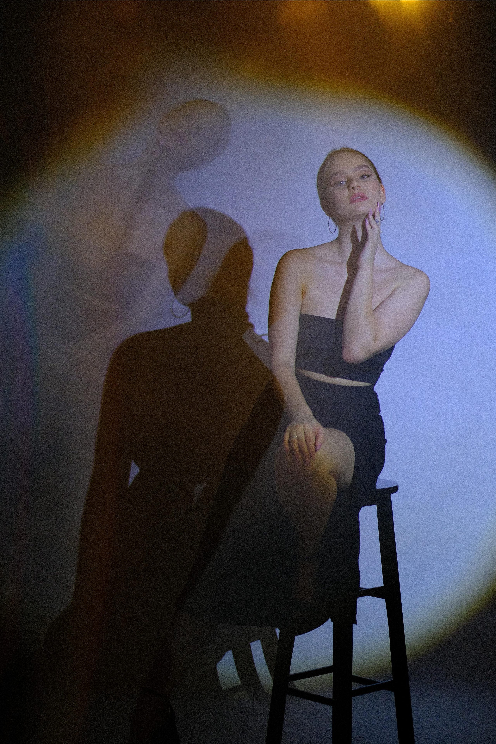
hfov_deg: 16.3
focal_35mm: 84
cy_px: 372
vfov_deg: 24.2
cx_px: 248
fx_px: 1736
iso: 1250
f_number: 1.2
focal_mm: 56
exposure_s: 1/85
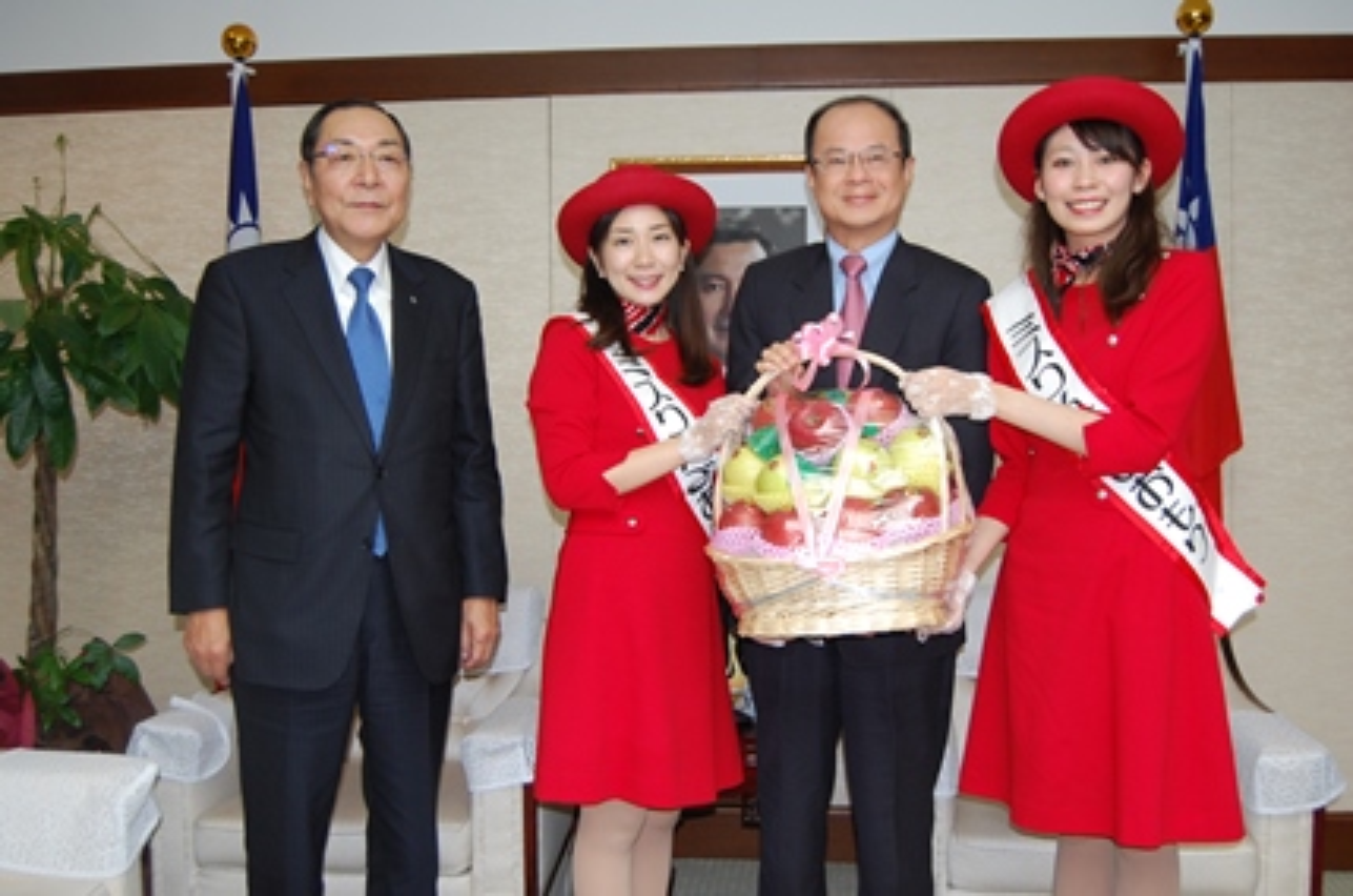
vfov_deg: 36.7
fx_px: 1350
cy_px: 448
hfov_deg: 53.2
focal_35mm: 36
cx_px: 676
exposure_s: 1/60
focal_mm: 24
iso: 400
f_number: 4
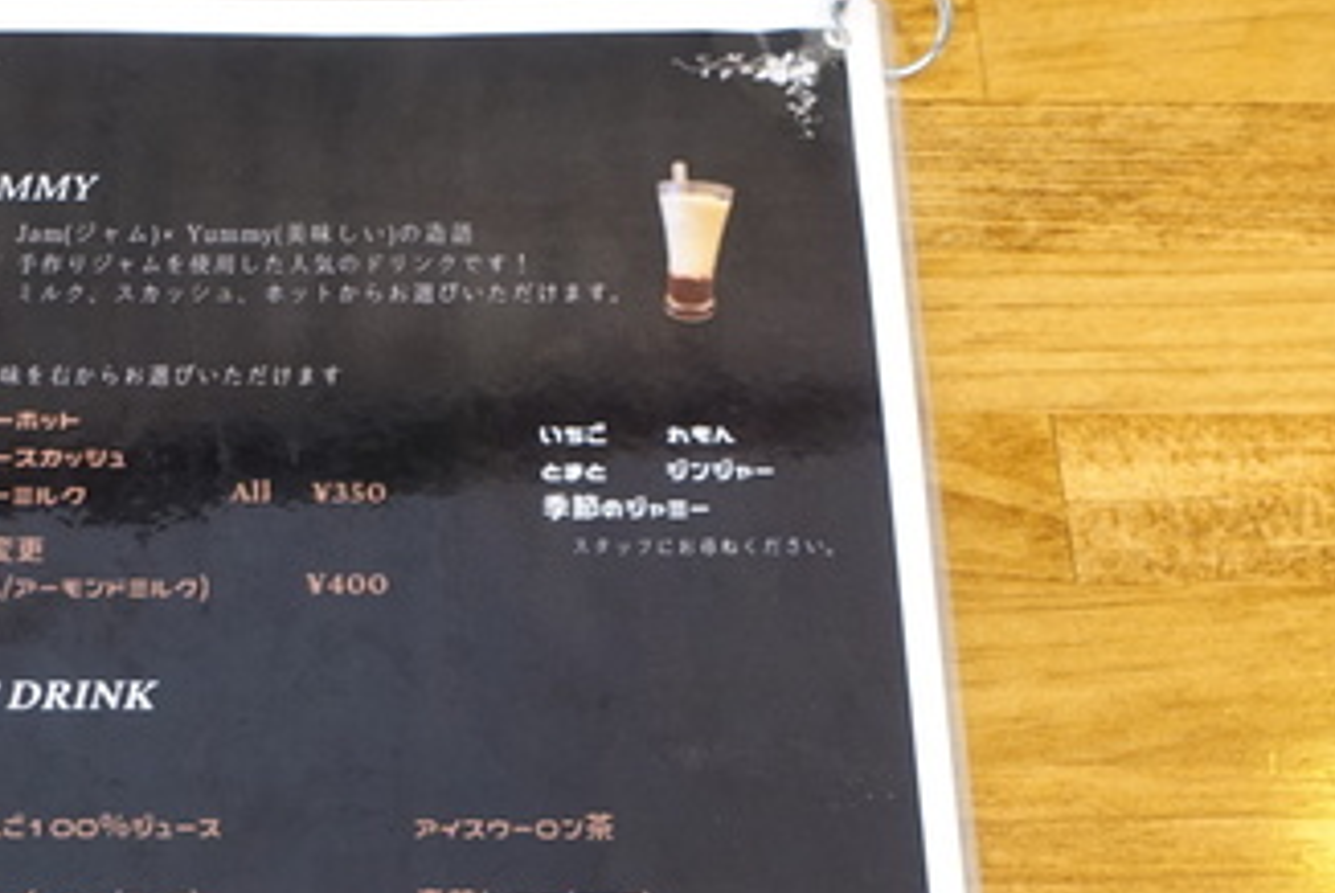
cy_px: 786
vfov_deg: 26.2
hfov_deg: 38.4
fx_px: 1856
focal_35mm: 50
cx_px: 303
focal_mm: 9.4
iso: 400
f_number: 3.2
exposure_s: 1/30
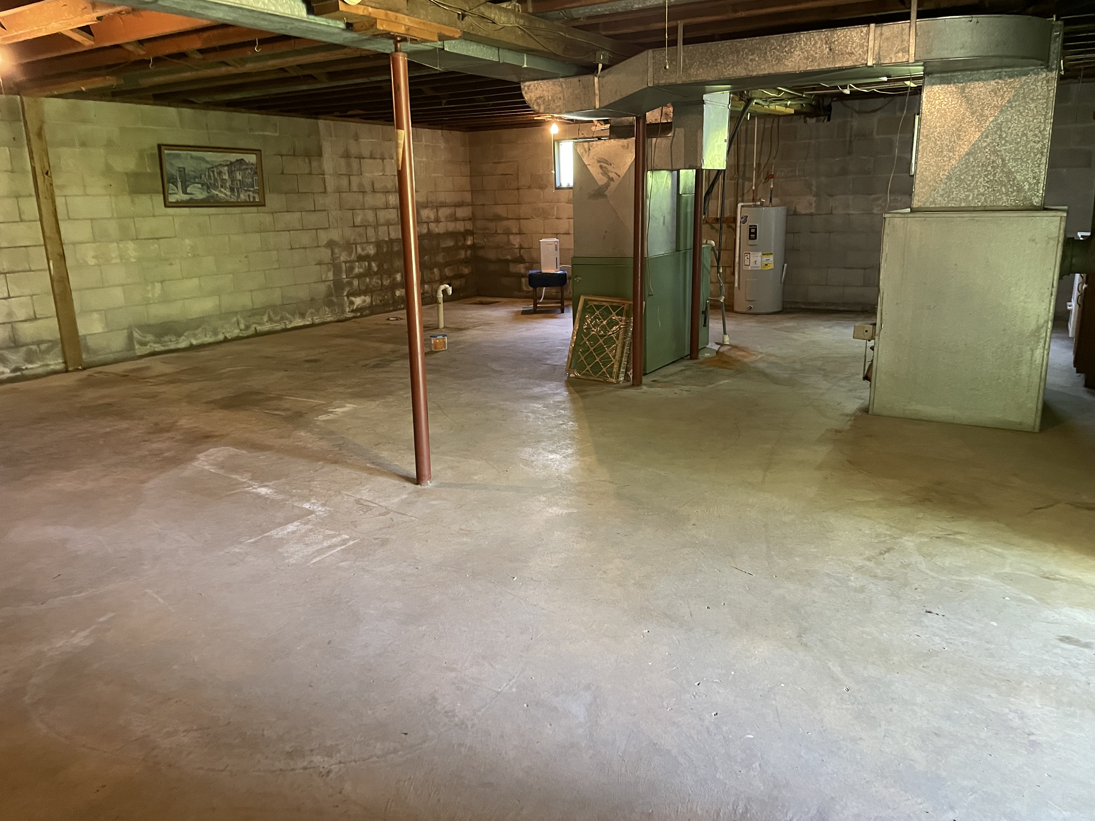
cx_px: 548
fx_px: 822
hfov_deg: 67.3
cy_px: 410
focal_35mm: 26
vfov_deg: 53.1
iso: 640
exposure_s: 1/40
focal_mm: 4.2
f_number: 1.6
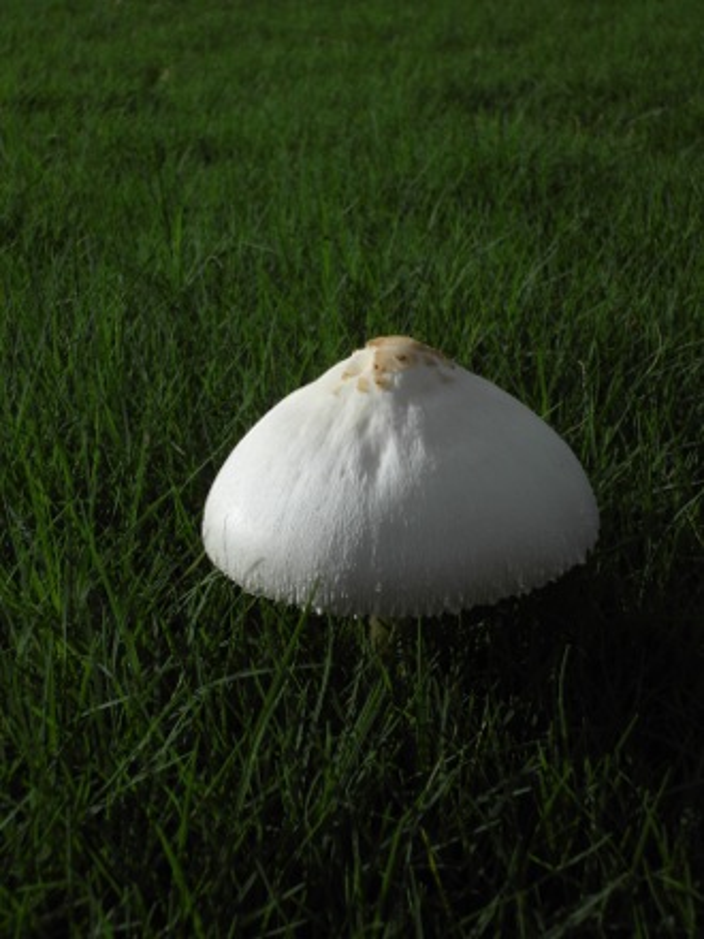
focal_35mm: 60
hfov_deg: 24.4
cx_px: 352
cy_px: 470
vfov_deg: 32.2
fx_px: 1627
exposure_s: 1/1500
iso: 100
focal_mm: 11
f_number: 7
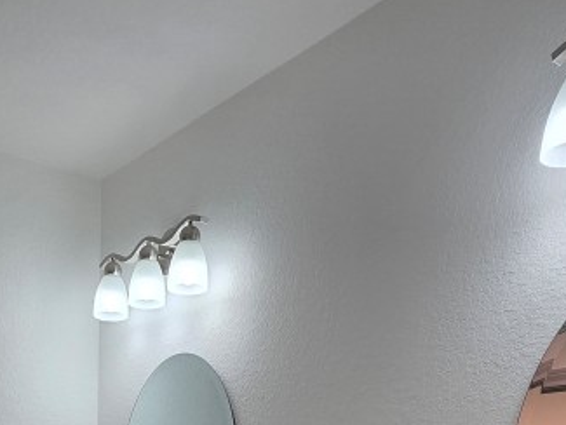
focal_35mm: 41
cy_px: 648
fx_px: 671
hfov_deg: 43.3
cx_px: 103
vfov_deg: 25.6
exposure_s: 1/182
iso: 50
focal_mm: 2.2
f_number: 2.2
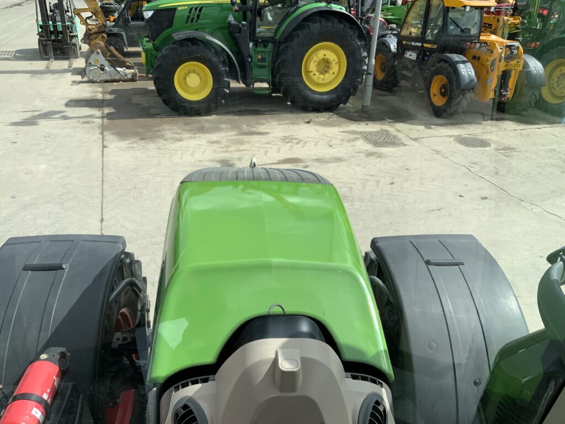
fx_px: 473
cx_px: 282
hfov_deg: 61.7
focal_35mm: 29
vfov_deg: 48.2
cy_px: 212
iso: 16
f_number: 1.8
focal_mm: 3
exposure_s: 1/1451
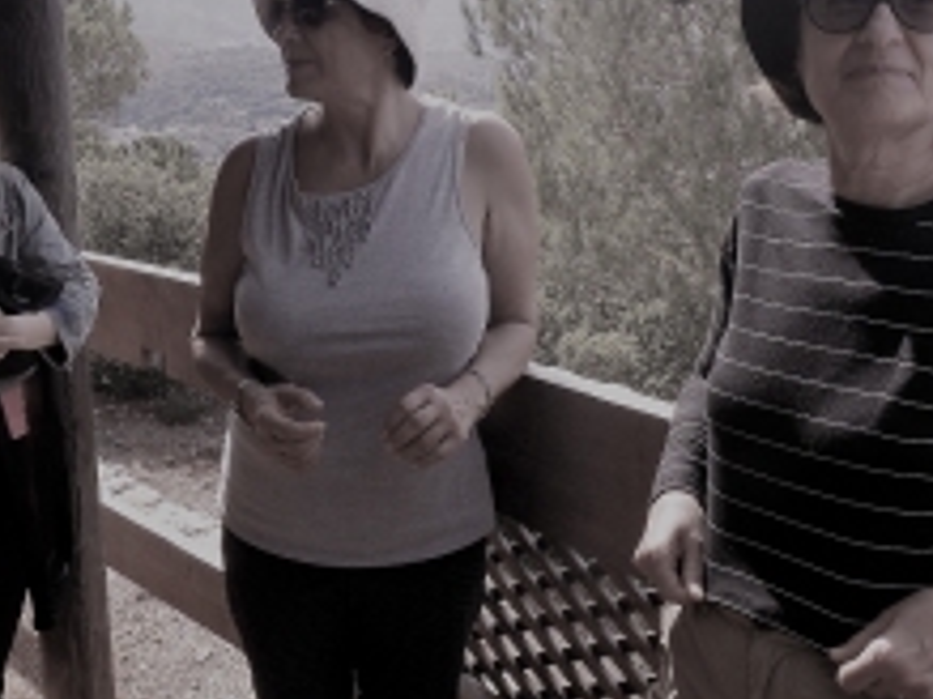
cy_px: 243
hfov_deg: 44.7
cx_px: 409
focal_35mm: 42
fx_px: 1131
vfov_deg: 34.1
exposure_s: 1/400
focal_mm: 4
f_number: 3.1
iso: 80
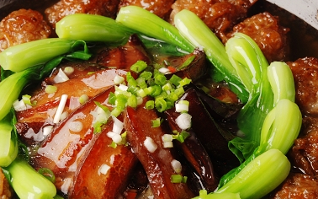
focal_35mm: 156
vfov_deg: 8.4
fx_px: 1352
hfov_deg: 13.4
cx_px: 141
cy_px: 137
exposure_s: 1/100
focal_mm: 70
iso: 100
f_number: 10
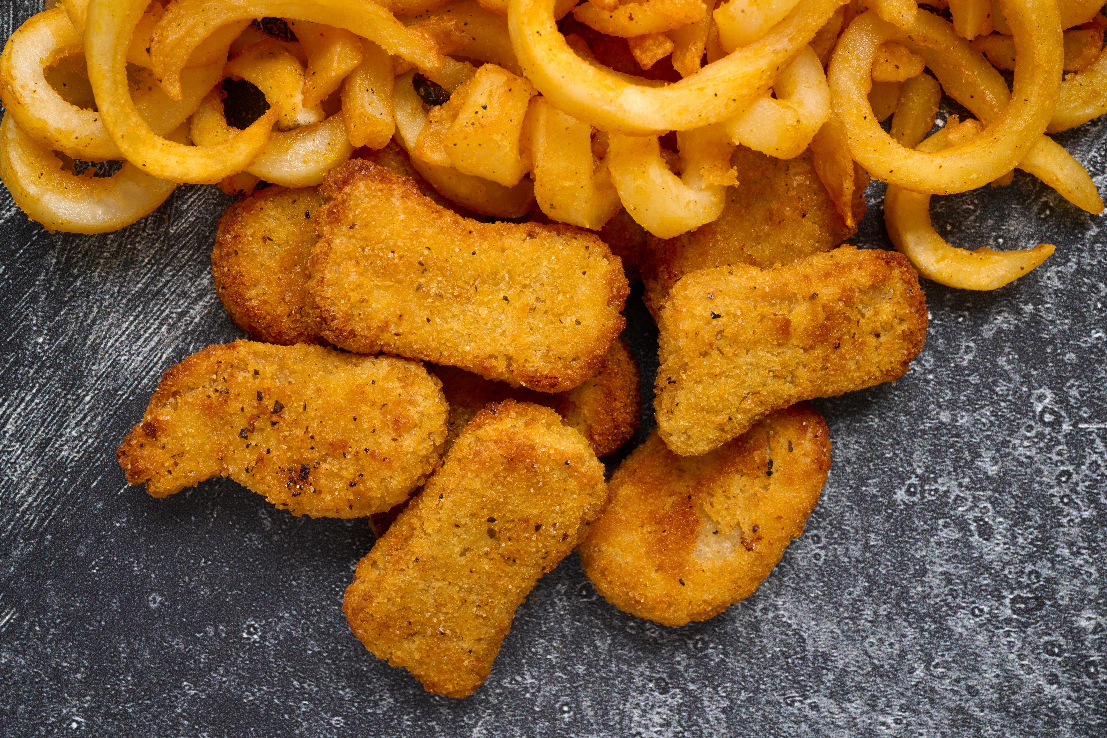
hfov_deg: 38.2
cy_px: 369
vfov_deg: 26.0
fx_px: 1599
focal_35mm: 52
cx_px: 554
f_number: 16
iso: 200
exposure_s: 1/125
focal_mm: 52
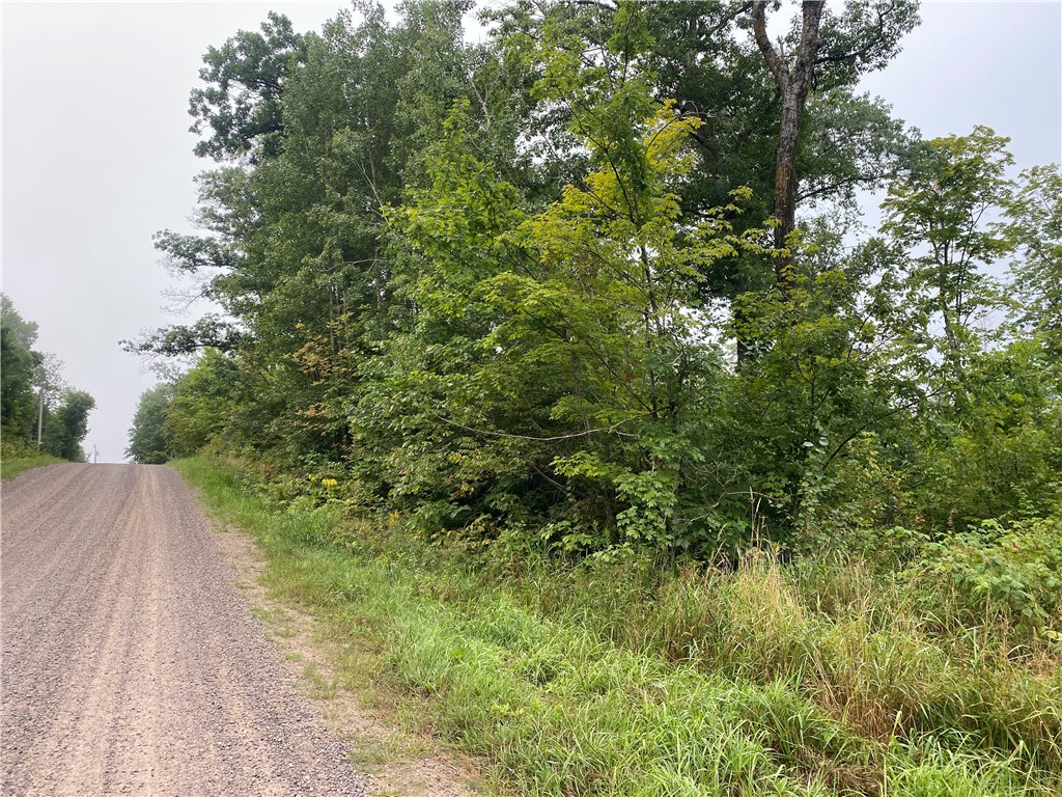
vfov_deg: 53.1
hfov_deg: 67.3
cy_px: 398
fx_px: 798
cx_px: 531
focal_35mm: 26
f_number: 1.8
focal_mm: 4.25
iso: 32
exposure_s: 1/495
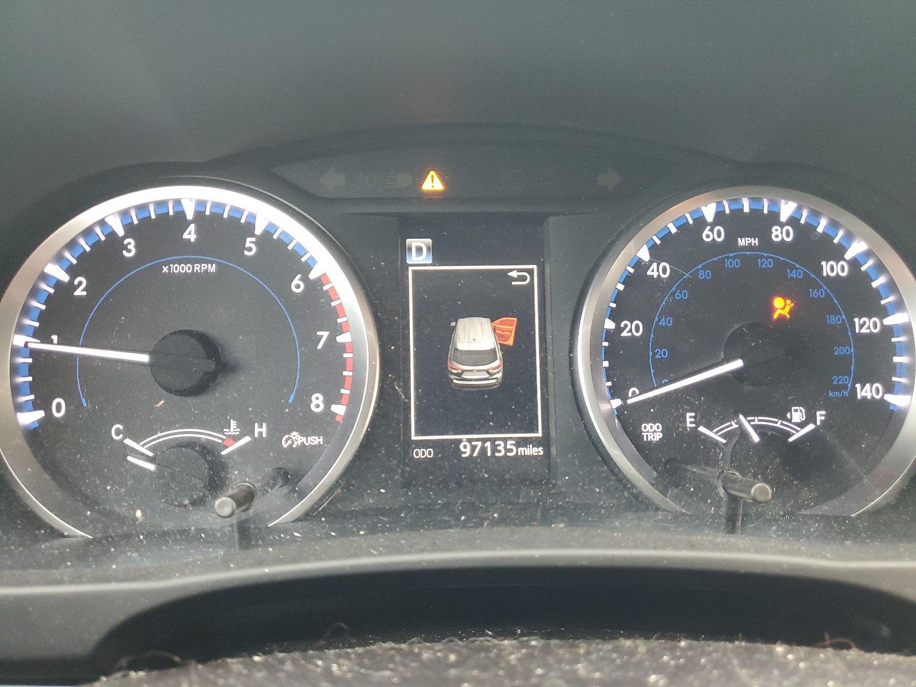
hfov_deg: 67.3
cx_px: 458
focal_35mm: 26
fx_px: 688
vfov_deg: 53.1
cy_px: 344
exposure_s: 1/60.2
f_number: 1.5
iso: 191
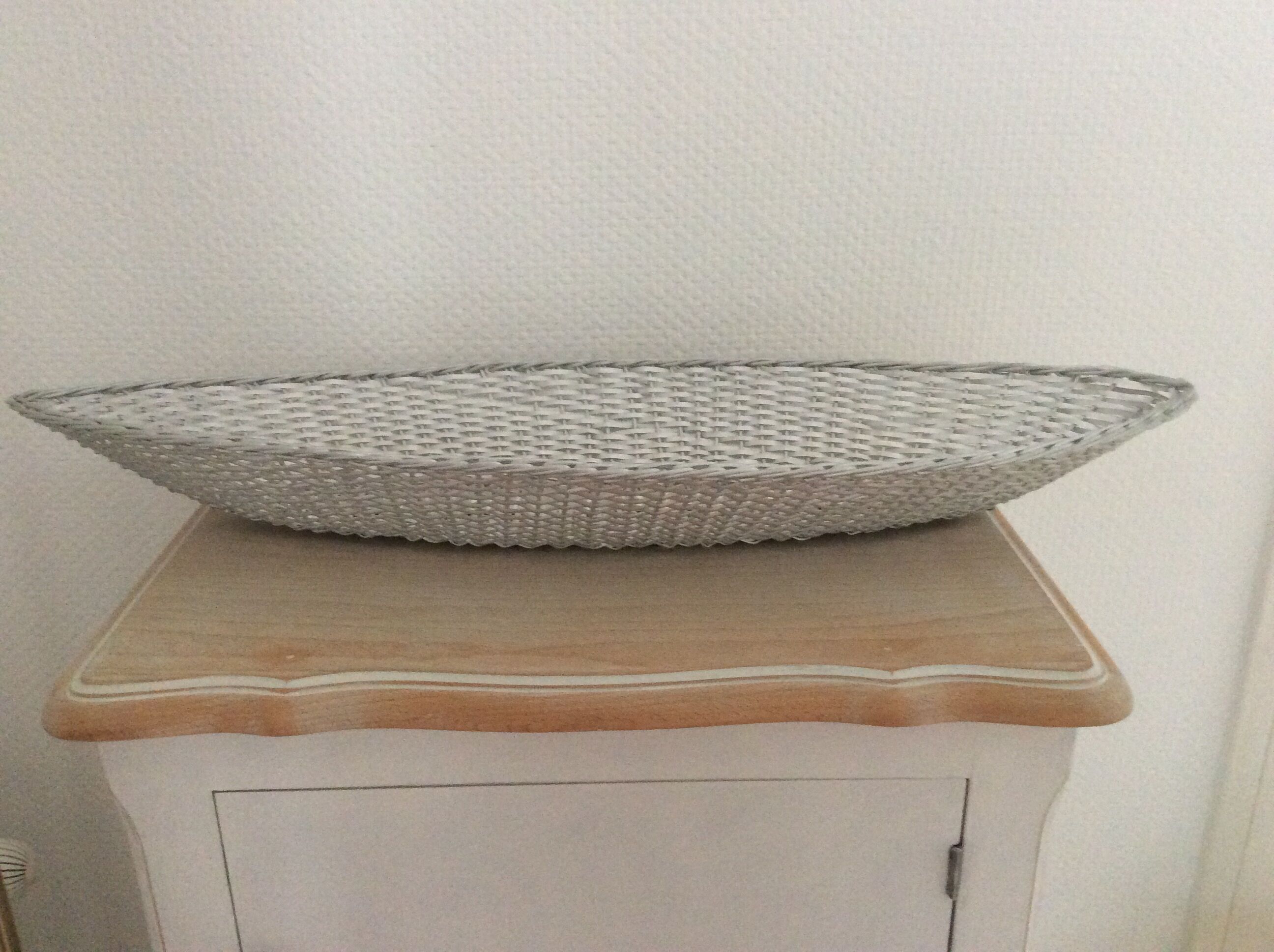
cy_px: 476
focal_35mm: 32
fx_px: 1176
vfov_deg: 44.1
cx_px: 637
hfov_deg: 56.9
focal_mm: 3.3
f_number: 2.4
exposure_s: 1/20
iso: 320
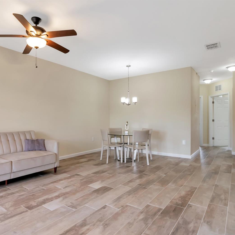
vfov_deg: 70.5
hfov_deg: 69.2
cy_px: 120
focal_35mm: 22
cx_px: 86
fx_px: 166
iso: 800
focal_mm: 11
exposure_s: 1/25
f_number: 8
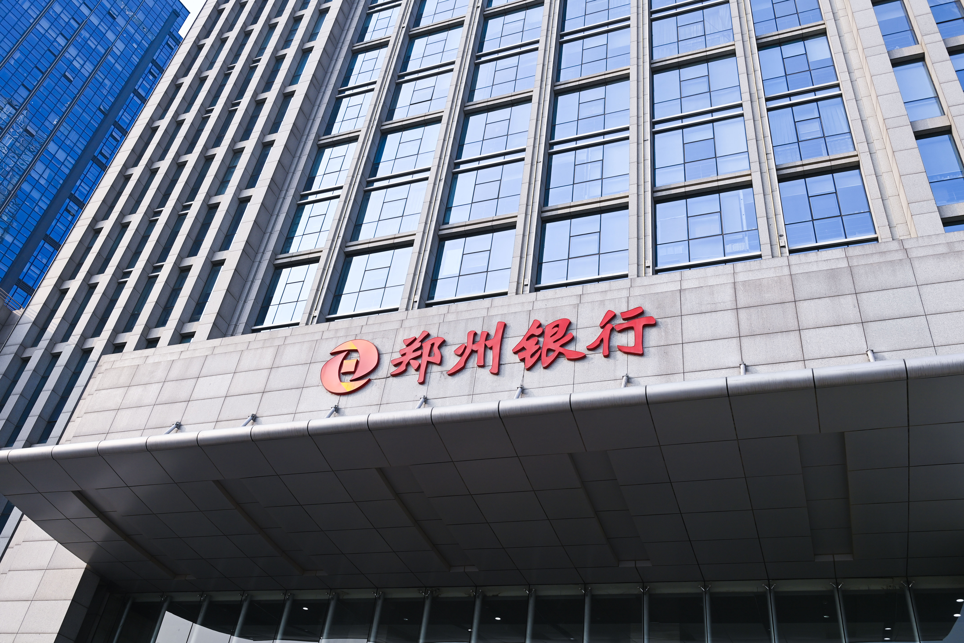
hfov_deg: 58.7
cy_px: 322
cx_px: 482
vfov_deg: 41.1
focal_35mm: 32
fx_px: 857
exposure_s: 1/400
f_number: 8
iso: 250
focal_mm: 32
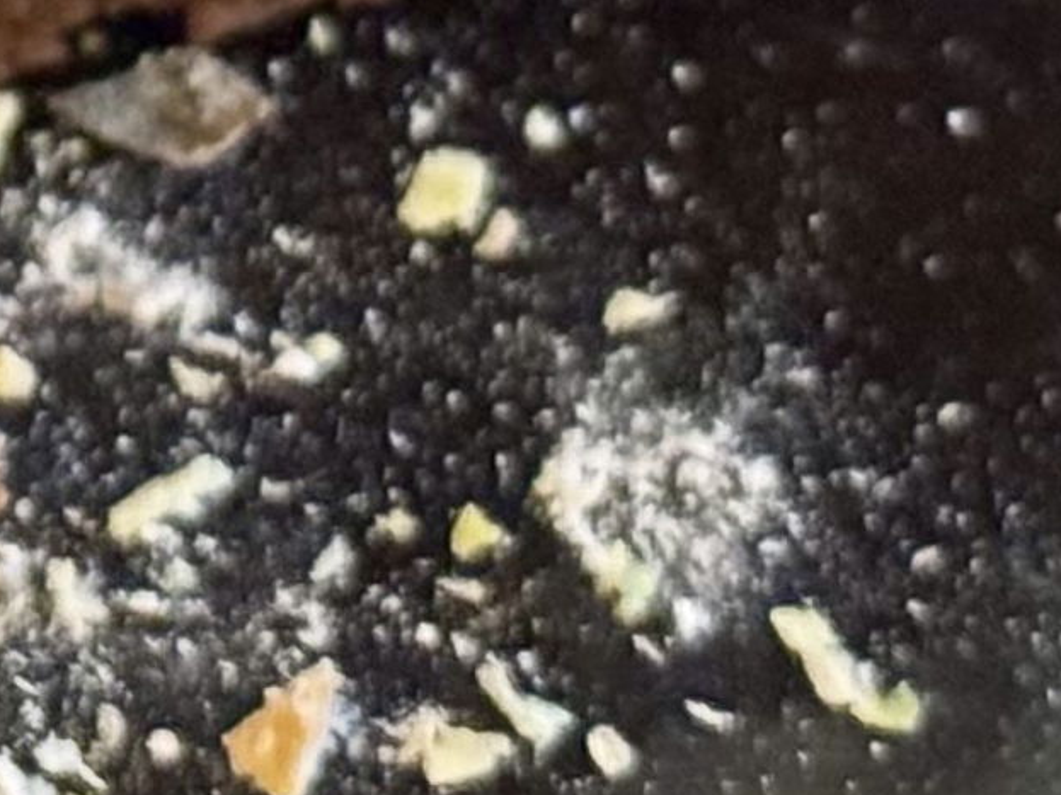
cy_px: -545
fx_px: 9071
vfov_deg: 5.0
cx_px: -719
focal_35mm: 296
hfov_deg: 6.6
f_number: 1.78
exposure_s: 1/24
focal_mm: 6.76
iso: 640
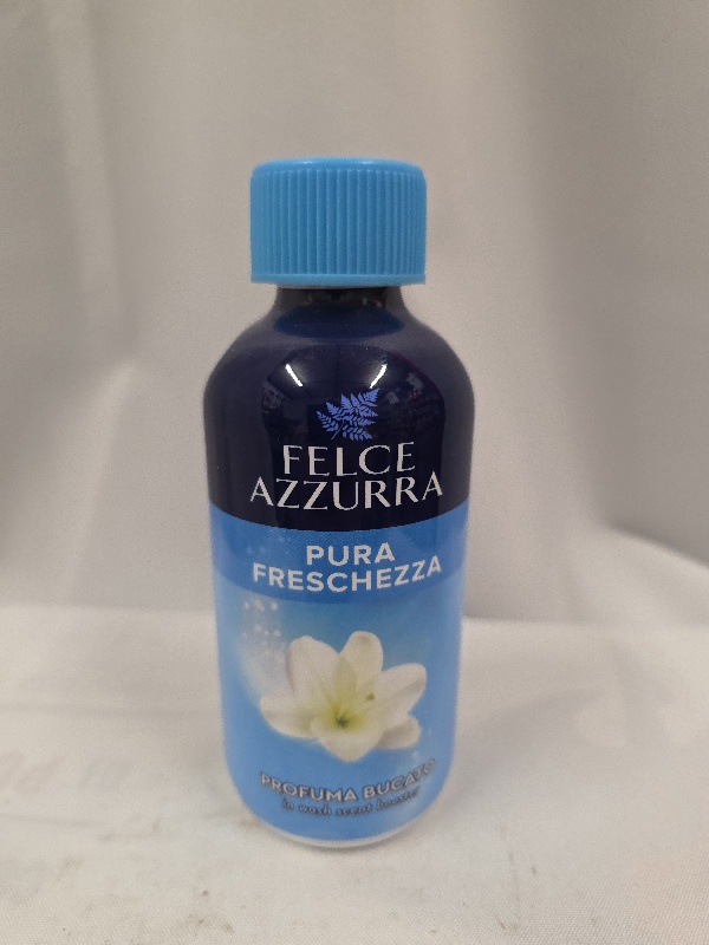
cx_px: 354
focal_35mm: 23
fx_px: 628
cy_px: 472
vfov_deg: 73.9
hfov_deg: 58.9
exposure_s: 1/101
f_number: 1.7
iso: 320
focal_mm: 6.3
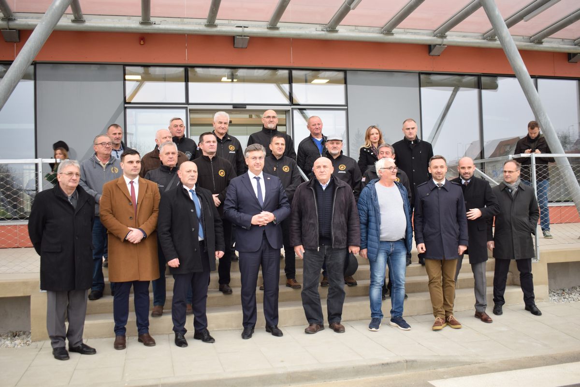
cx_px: 290
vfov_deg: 36.9
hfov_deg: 53.1
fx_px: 580
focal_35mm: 36
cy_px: 194
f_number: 4
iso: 400
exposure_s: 1/80
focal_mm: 24
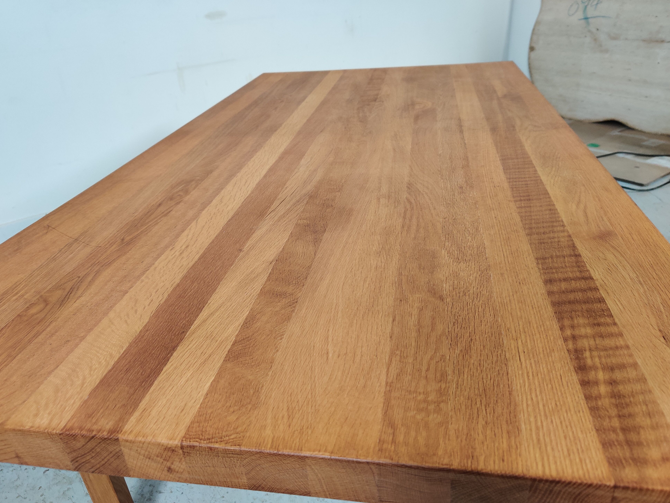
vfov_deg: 49.7
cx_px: 330
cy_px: 260
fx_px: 542
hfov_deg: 63.4
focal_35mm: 28
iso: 200
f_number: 1.65
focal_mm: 4.75
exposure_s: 1/100
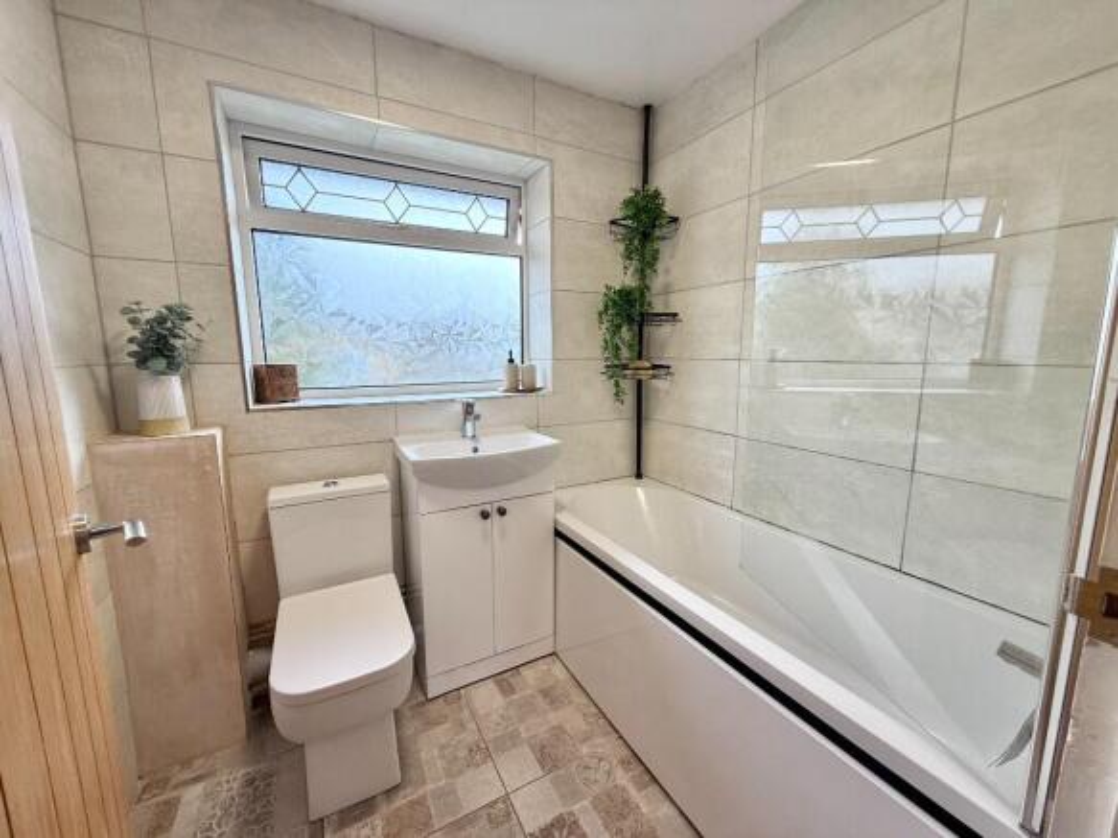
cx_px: 559
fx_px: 452
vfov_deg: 85.7
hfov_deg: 102.1
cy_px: 419
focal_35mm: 14
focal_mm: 2.22
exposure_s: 1/108
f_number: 2.2
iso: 64
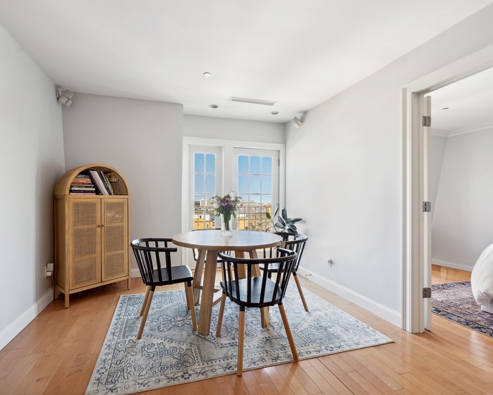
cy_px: 197
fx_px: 233
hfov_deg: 92.9
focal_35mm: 16
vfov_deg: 80.4
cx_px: 226
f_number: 8
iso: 100
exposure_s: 1/2.5
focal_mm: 14
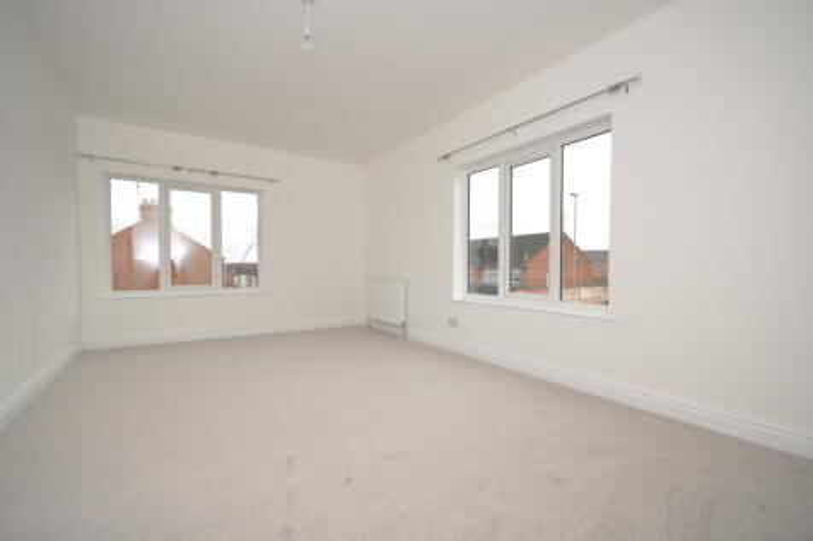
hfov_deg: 100.4
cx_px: 406
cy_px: 270
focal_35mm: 15
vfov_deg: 77.3
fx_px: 339
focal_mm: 10
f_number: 6.3
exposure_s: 1/160
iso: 100
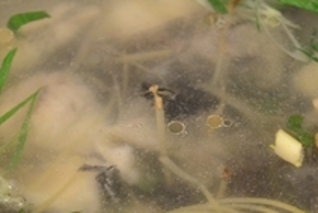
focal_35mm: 116
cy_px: 147
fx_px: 1025
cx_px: 95
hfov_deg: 17.6
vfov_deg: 11.8
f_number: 1.8
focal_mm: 18.5
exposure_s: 1/125
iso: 400
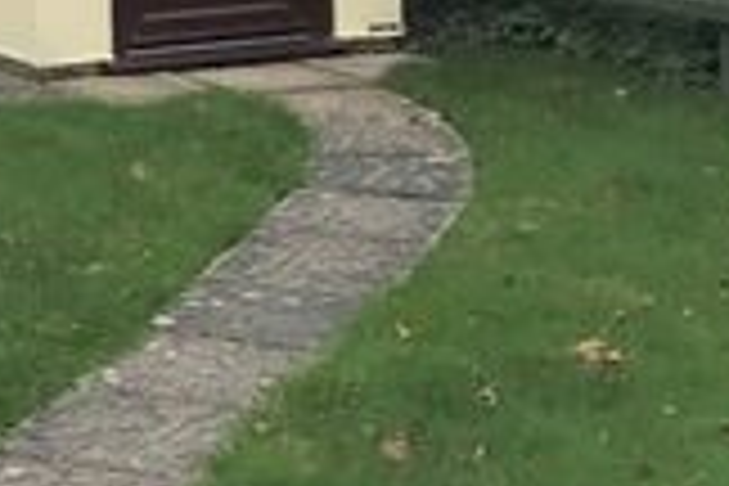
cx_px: -441
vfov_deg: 10.4
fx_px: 2551
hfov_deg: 14.8
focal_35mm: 126
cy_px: -308
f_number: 1.8
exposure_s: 1/100
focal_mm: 3.99
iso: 32
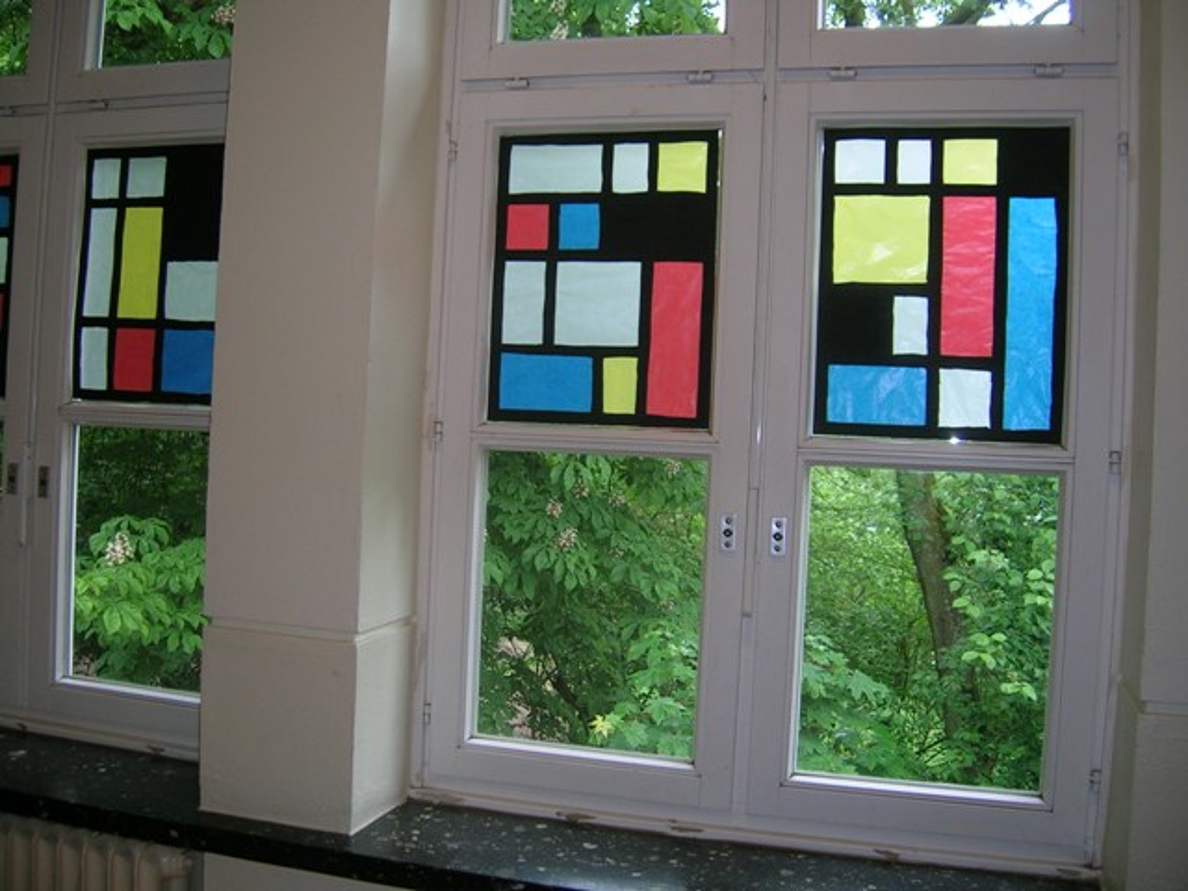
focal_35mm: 35
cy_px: 446
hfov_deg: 52.6
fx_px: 1201
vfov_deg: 40.7
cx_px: 594
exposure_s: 1/30
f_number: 2.8
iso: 50
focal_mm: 5.4
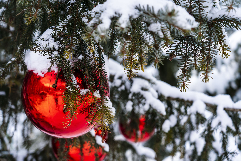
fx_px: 455
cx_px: 120
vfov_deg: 20.0
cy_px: 80
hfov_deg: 29.7
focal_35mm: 68
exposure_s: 1/250
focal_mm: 68
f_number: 4
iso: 100
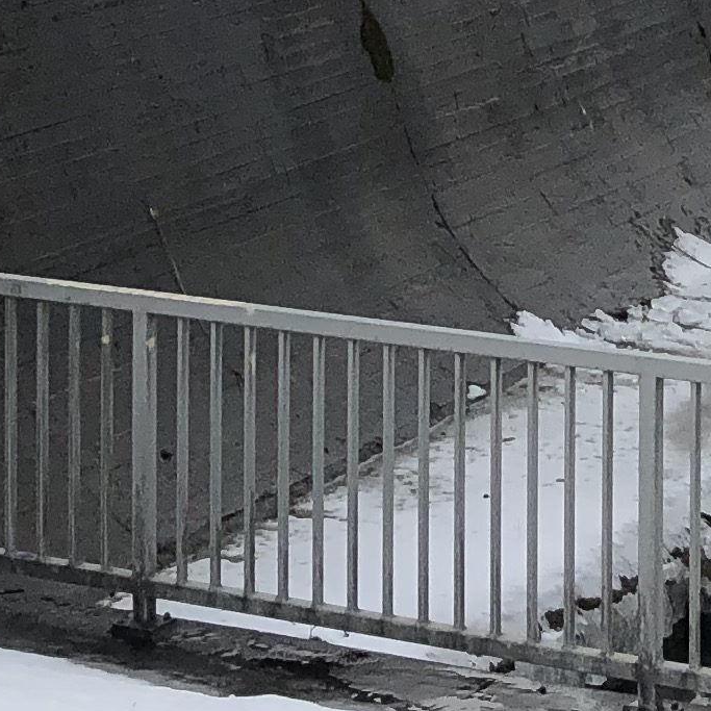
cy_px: -461
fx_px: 3393
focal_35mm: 146
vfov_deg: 11.3
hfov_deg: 11.9
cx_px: 669
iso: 20
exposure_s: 1/2525
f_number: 1.8
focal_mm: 3.99
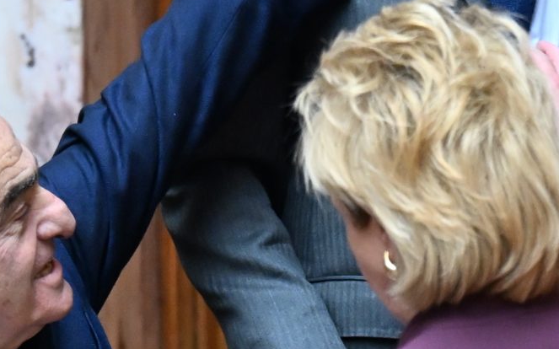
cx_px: 626
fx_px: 22785
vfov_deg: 0.9
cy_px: 166
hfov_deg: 1.4
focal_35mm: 1496
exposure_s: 1/250
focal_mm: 380
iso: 4000
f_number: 6
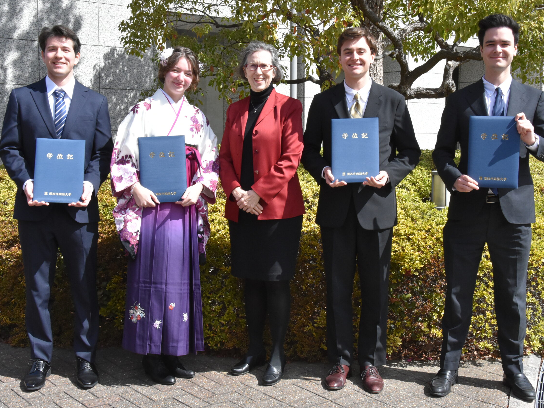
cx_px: 289
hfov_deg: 41.2
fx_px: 723
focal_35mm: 46
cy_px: 206
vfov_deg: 31.5
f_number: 14
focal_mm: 28
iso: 2000
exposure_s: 1/800
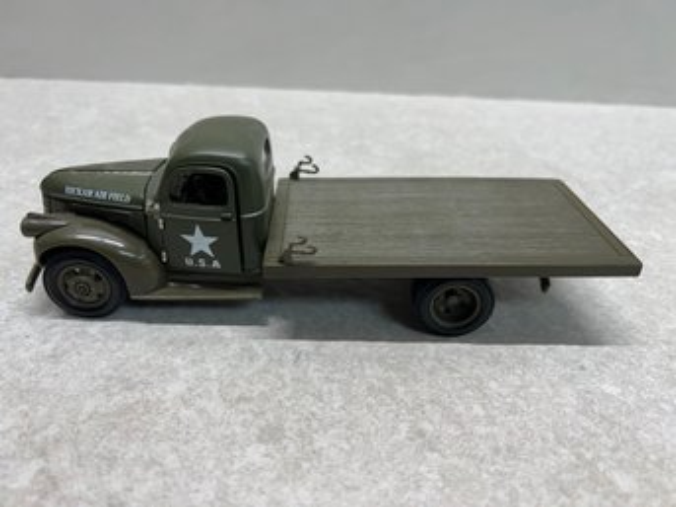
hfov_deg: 67.3
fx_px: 508
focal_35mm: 26
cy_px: 254
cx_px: 338
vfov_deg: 53.0
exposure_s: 1/120
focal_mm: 5.7
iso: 50
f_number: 1.5
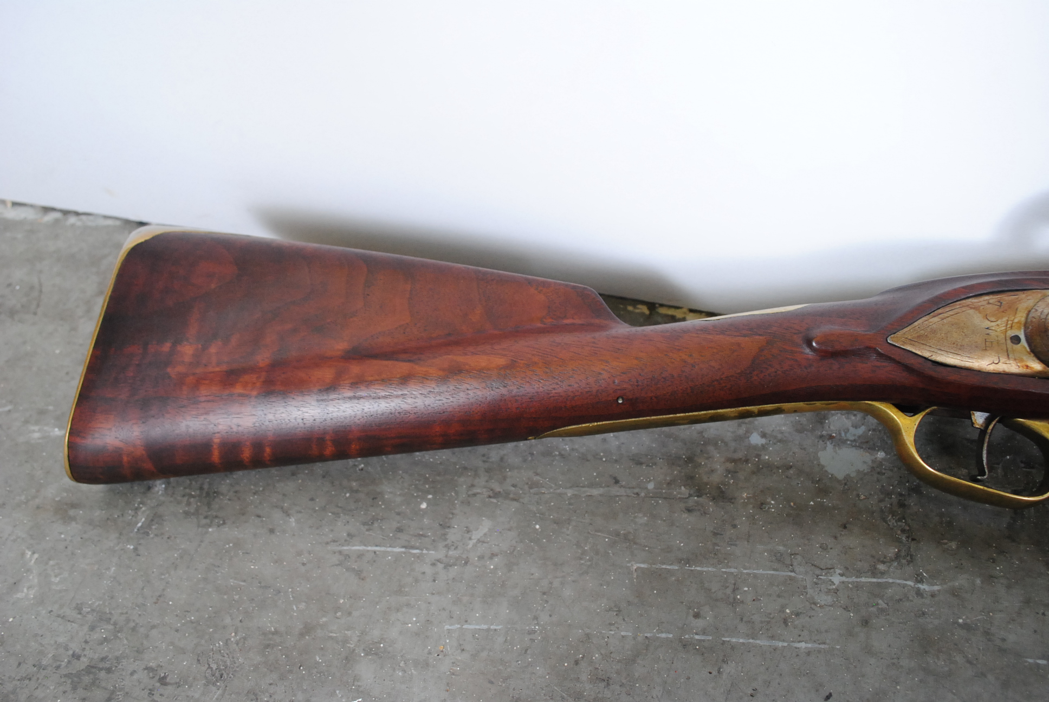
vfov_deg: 40.1
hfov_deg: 57.2
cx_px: 524
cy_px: 351
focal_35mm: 33
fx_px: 963
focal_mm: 22
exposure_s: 1/60
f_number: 5.6
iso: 800
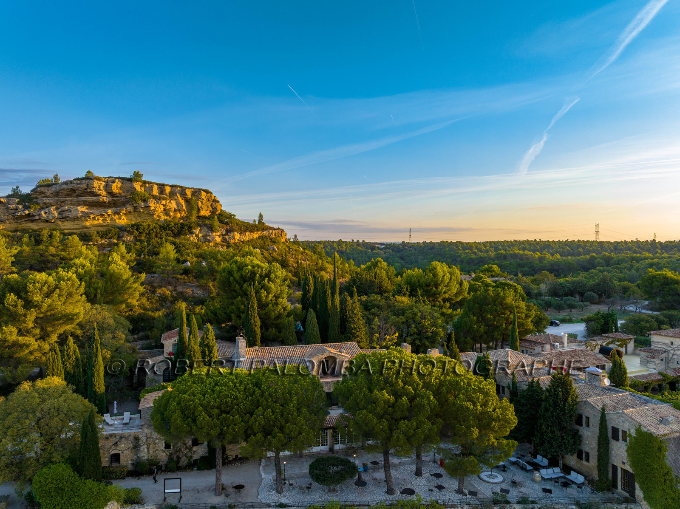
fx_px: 471
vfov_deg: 56.8
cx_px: 340
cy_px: 254
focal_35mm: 24
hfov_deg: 71.6
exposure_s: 1/80
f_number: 6.3
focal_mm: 12.3
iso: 100
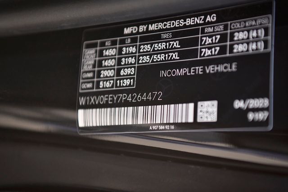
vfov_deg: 19.5
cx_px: 144
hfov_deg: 28.8
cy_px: 96
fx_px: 560
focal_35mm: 70
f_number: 3.5
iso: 1000
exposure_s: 1/400
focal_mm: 70
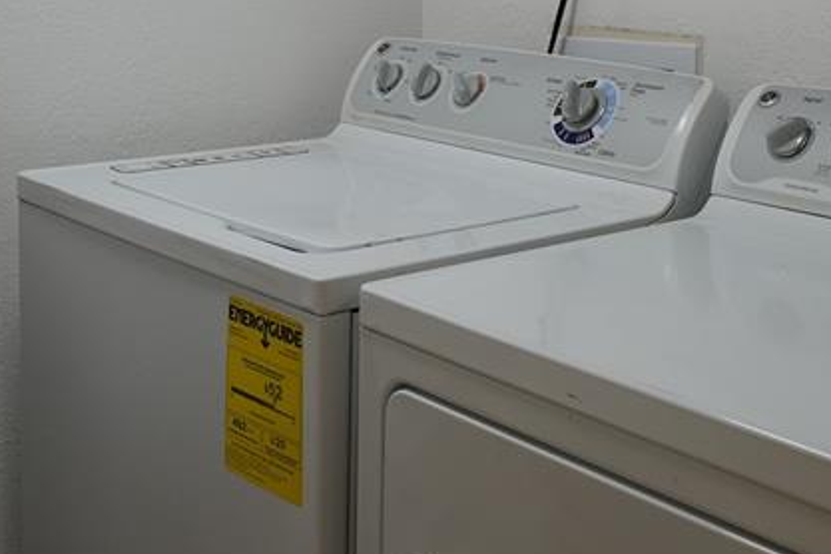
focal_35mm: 54
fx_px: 1246
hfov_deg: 36.7
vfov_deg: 24.4
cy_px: 68
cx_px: 518
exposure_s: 1/160
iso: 320
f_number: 4
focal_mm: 15.1
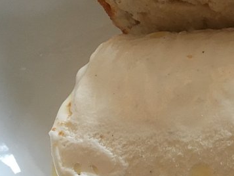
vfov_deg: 24.0
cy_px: 100
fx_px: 412
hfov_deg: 30.1
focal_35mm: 61
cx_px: 218
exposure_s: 1/17
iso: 200
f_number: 2.2
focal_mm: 4.15
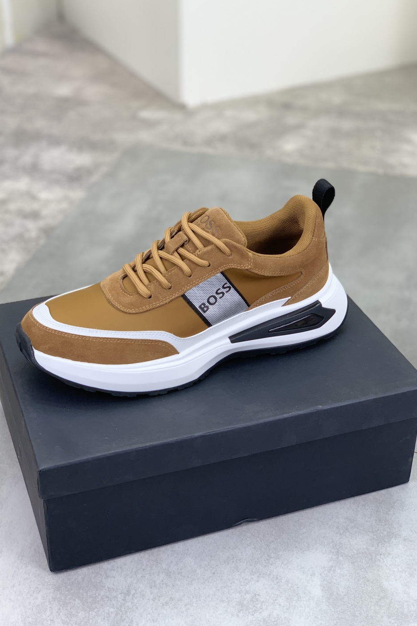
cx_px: 183
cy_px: 309
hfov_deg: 24.6
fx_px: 956
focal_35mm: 55
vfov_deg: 36.2
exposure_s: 1/100
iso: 25
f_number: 2.4
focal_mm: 6
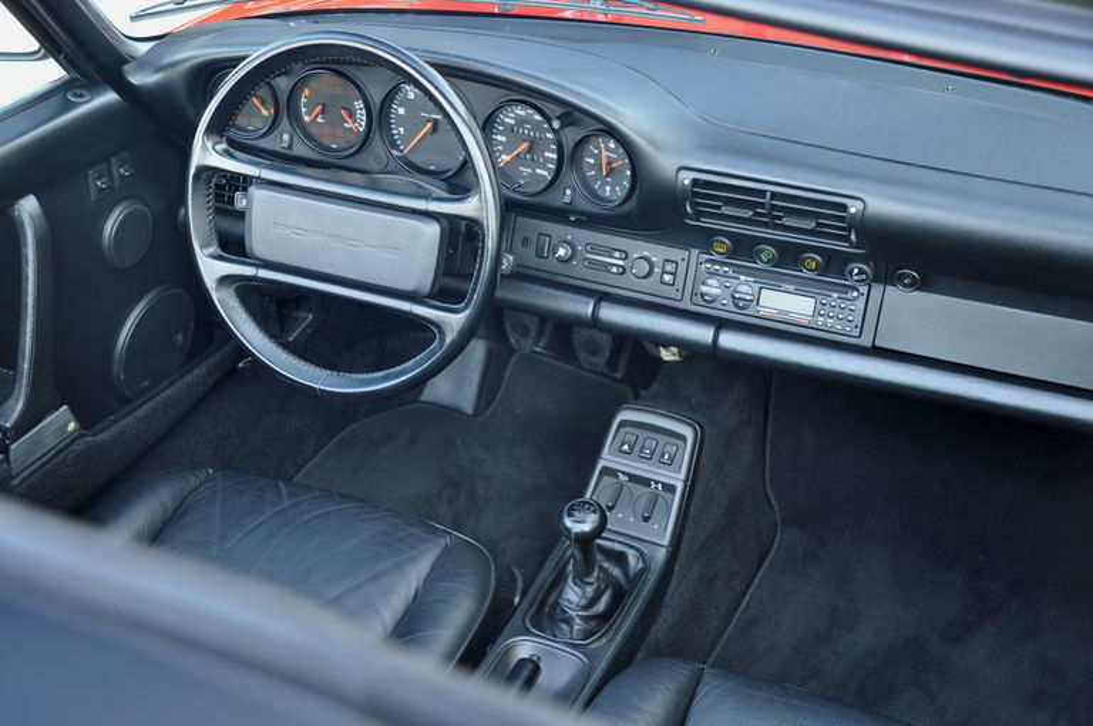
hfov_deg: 43.7
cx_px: 546
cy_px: 363
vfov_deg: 29.8
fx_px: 1365
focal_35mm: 45
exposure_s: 1/20
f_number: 4
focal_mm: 30
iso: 500
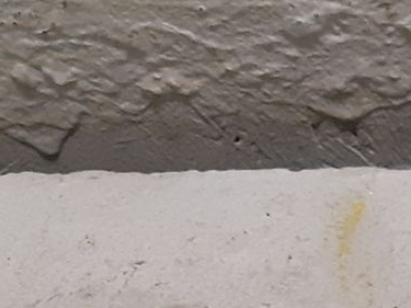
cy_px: 607
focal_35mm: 142
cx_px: 838
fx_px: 1685
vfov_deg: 9.7
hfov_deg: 12.2
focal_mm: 3.93
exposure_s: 1/50
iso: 200
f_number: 1.7
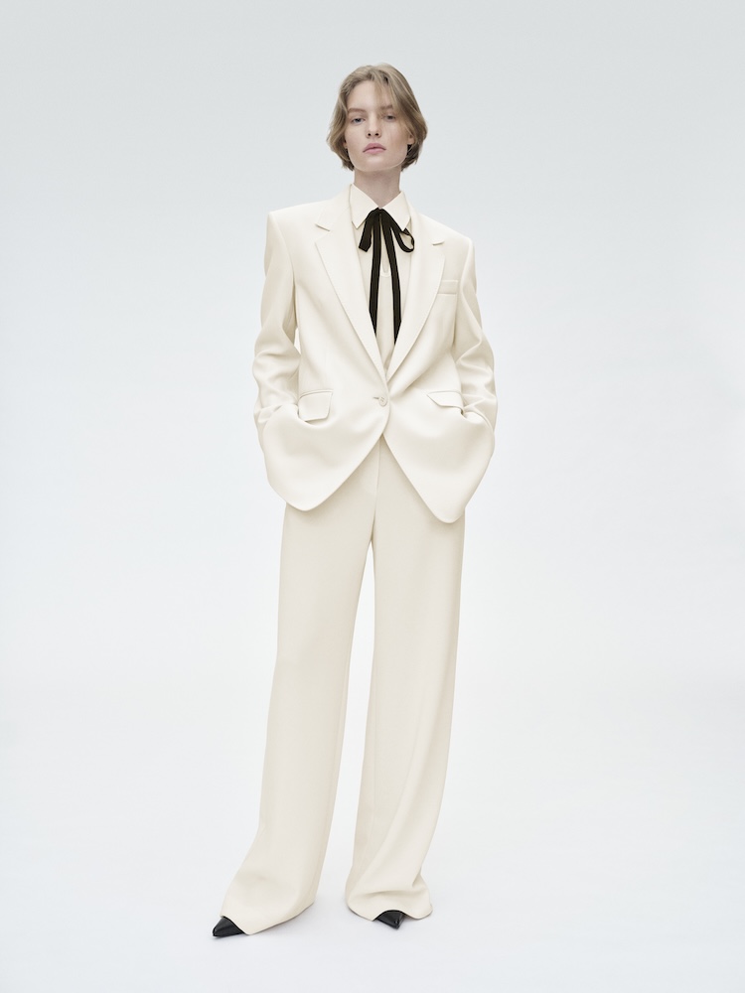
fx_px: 1263
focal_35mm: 44
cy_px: 496
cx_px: 372
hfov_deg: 32.9
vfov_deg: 42.9
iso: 400
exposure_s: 1/125
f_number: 5.6
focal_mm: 55
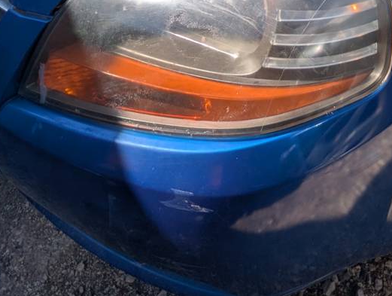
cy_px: -102
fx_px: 499
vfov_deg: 27.0
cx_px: 312
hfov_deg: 41.1
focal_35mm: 44
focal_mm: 2.35
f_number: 2.2
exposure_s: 1/2268
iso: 50
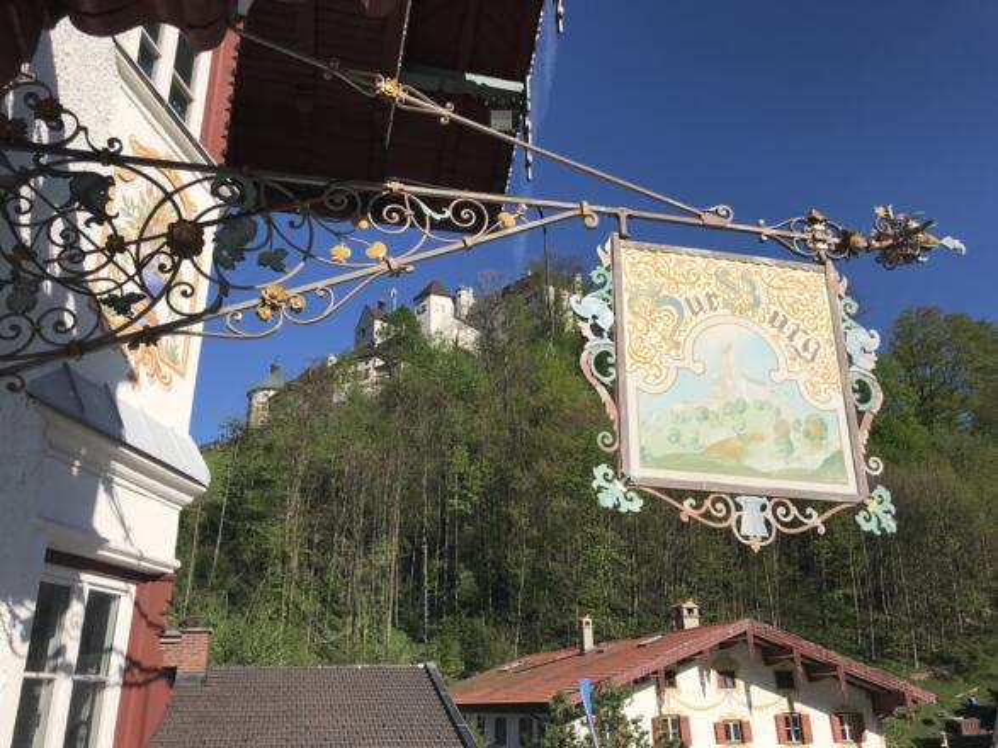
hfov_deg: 63.5
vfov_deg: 49.7
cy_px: 374
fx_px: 807
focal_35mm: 28
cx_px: 499
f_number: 1.8
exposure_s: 1/3690
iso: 20
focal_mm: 3.99
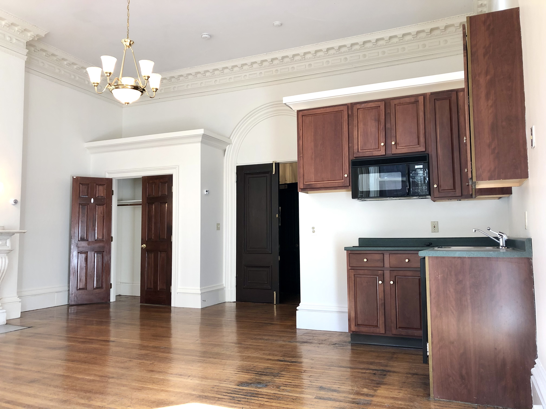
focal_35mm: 28
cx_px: 273
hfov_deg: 63.4
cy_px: 204
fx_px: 442
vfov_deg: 49.7
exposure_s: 1/30
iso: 25
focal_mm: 3.99
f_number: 1.8
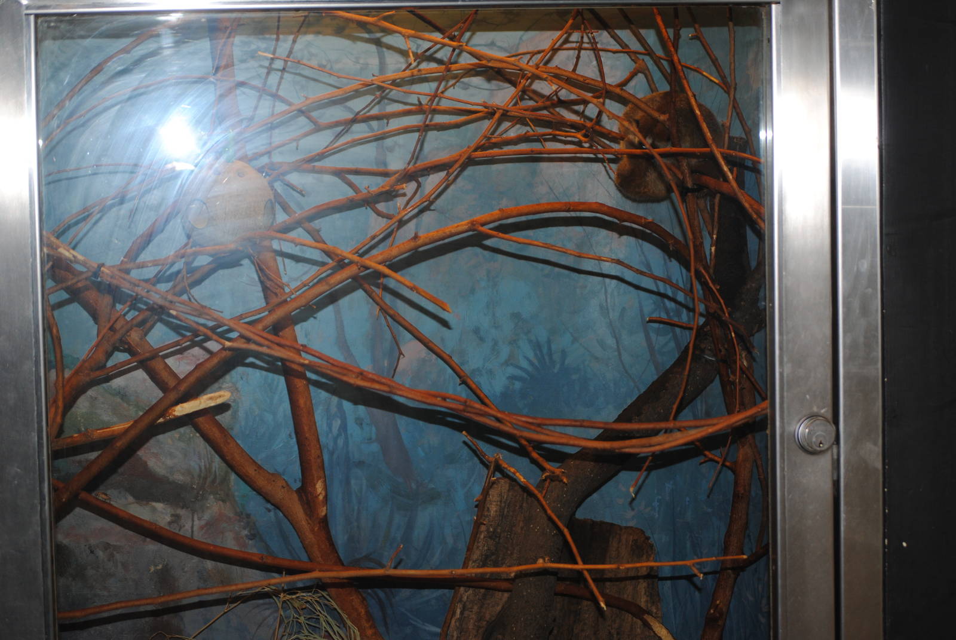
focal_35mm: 82
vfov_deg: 16.6
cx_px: 478
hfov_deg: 24.6
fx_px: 2193
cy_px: 320
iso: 200
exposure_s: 1/60
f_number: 4
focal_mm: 55
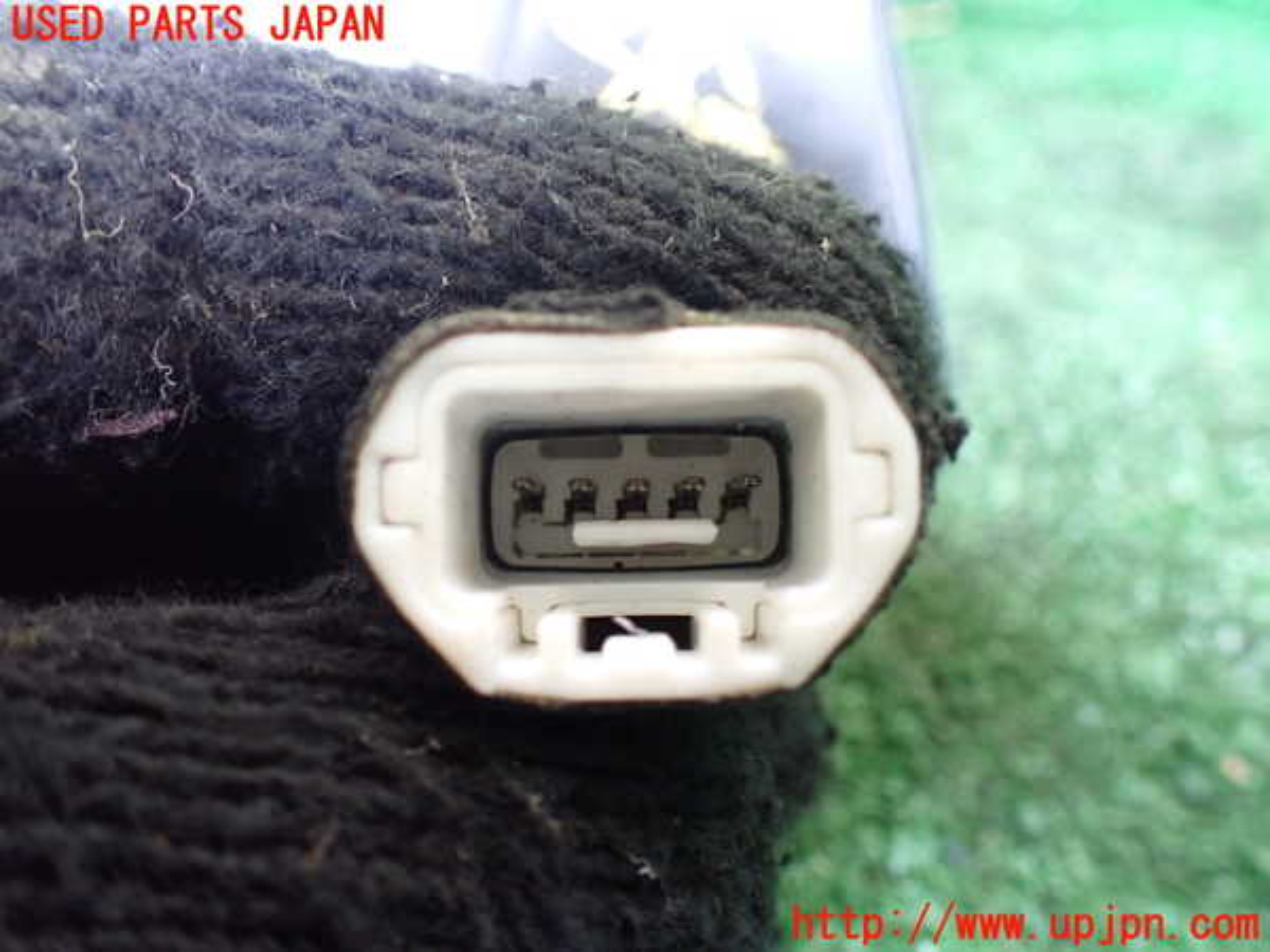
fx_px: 1101
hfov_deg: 60.0
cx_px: 635
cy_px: 476
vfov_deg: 46.8
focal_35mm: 30
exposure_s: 1/40
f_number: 2.3
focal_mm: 5.4
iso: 800
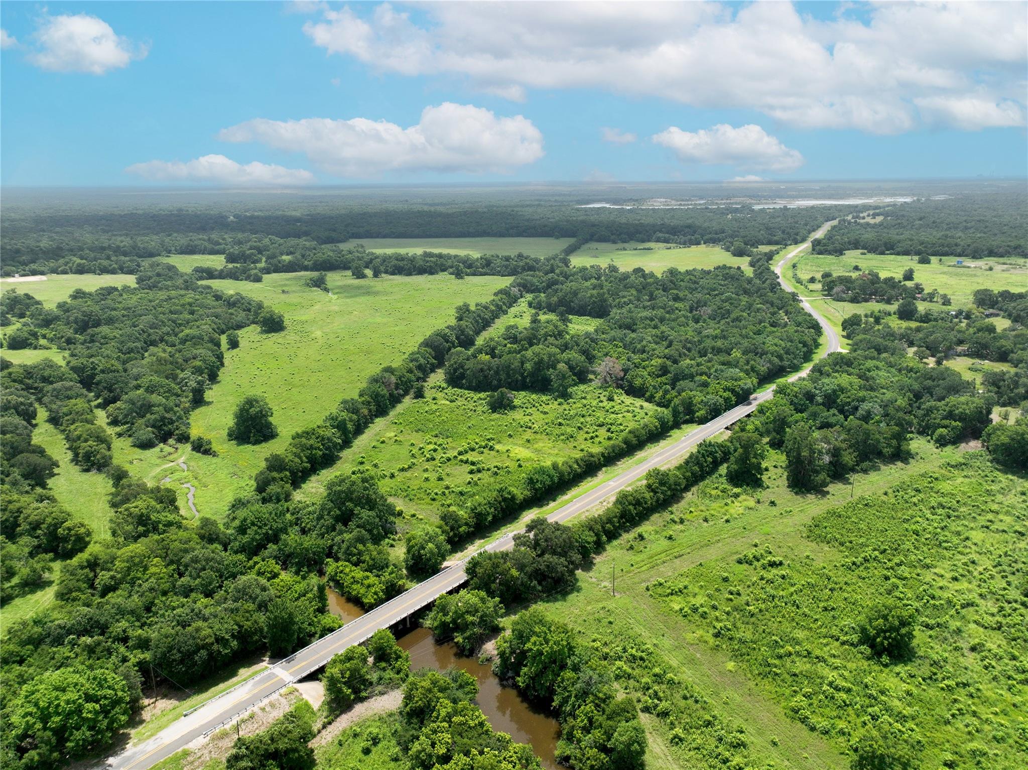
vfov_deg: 56.8
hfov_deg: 71.6
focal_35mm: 24
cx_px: 514
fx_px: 712
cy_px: 385
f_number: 2.8
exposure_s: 1/3200
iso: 100
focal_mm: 12.29
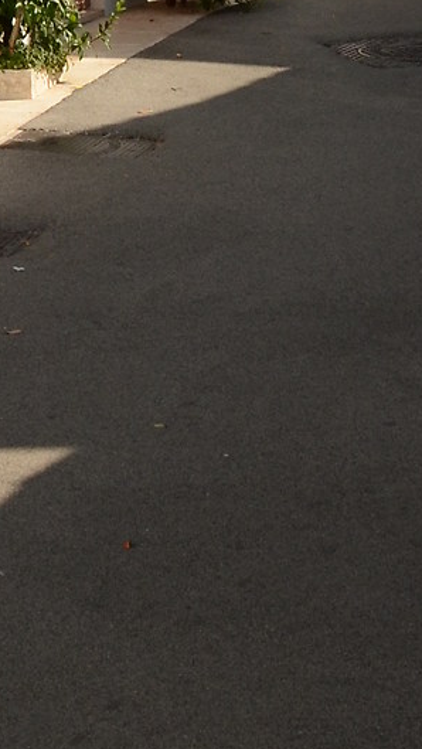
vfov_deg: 14.8
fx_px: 2543
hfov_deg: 9.5
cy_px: -556
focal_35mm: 128
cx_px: 113
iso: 320
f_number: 7.1
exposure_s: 1/800
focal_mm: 18
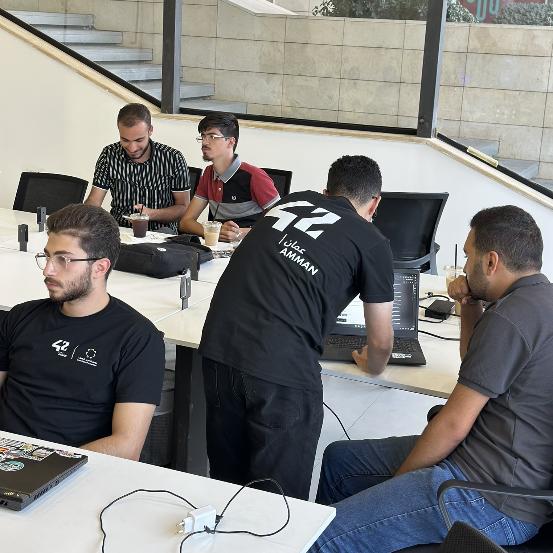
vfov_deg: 30.0
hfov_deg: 30.0
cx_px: 275
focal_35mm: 57
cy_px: 227
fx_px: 1030
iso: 125
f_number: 1.78
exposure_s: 1/50
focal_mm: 6.86
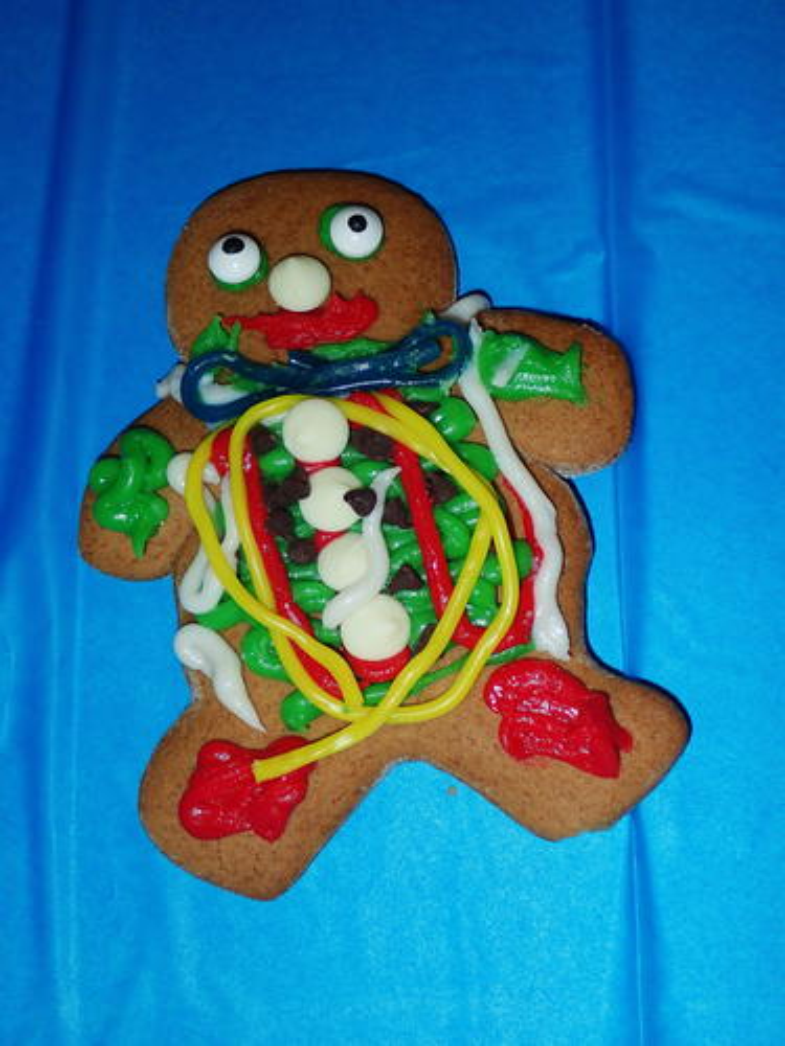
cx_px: 392
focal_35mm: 40
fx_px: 1209
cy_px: 523
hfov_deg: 36.0
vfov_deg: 46.8
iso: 200
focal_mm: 7.3
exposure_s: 1/40
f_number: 8
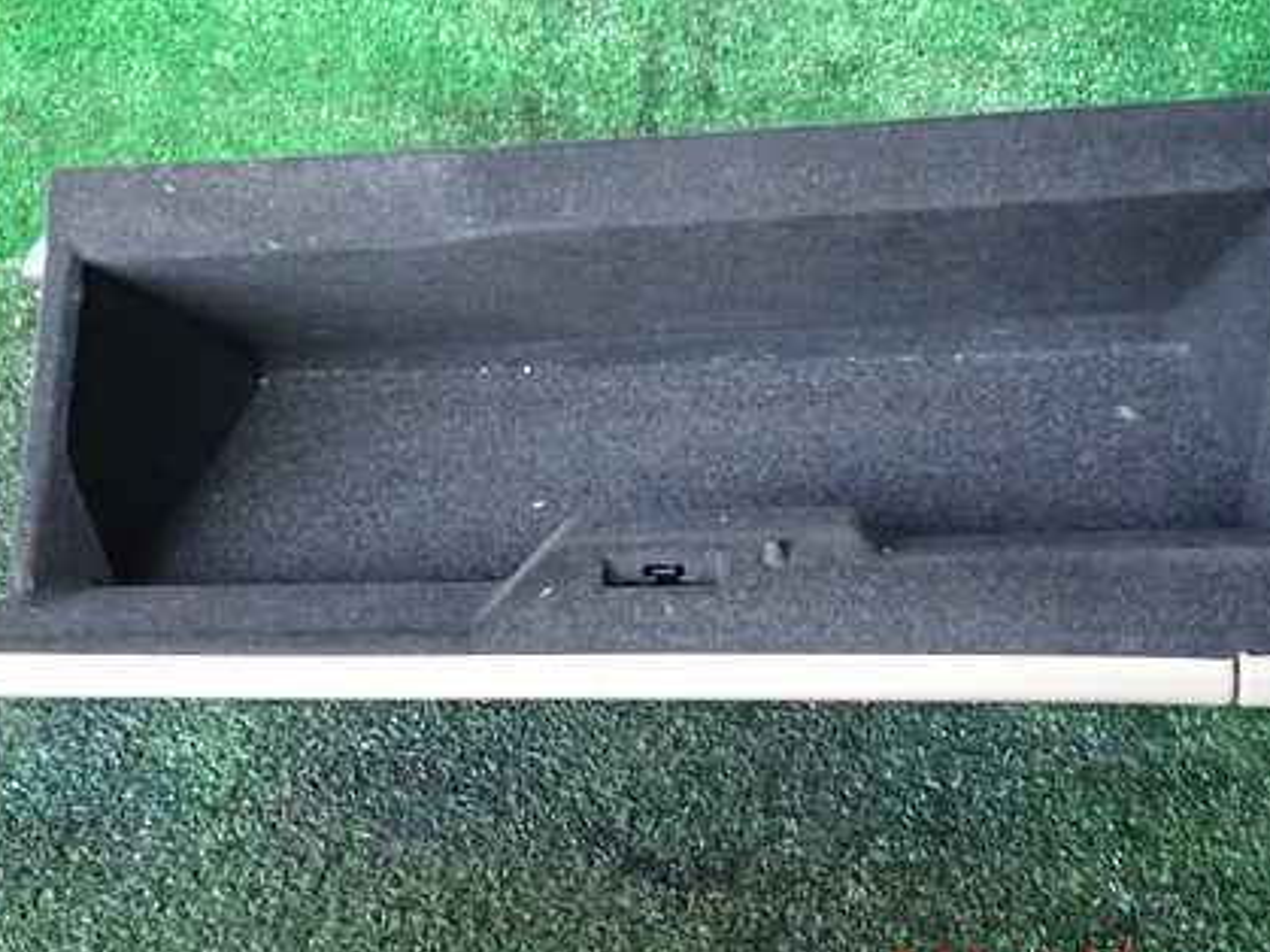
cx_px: 673
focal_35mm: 43
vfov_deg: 33.4
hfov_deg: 43.8
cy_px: 337
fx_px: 1577
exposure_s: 1/30
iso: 640
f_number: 2.3
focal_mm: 5.4
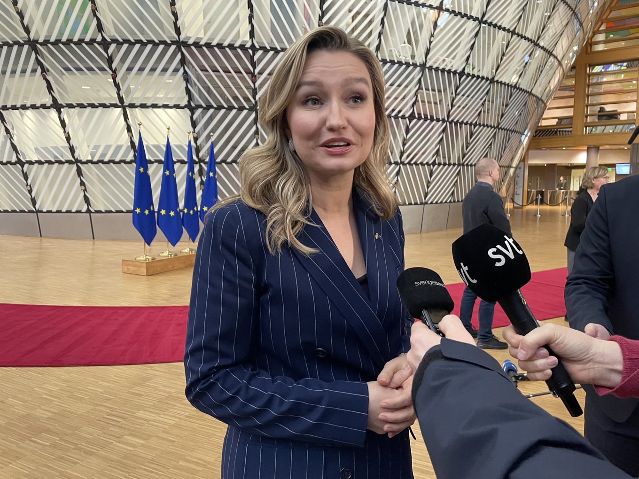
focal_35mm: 26
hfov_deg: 67.3
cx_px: 320
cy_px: 240
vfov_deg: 53.1
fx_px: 480
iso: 500
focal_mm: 4.2
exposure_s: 1/60
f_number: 1.6
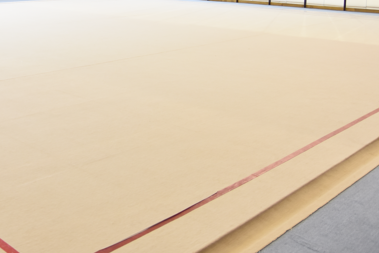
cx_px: 96
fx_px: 505
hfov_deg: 40.1
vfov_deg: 27.2
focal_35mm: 48
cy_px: 30
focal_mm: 17
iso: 640
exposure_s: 1/60
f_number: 2.8
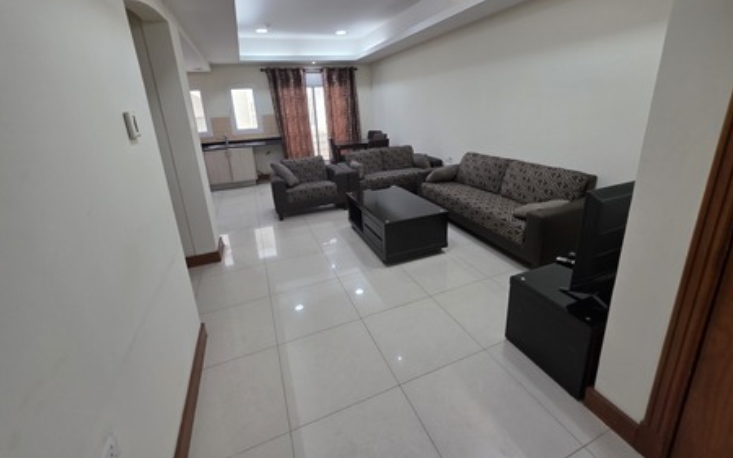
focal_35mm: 14
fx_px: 280
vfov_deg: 77.9
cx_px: 364
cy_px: 188
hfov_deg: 105.3
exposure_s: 1/100
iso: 125
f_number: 1.9
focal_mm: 2.2
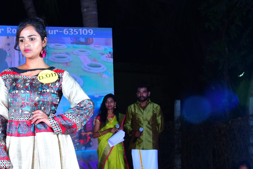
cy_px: 149
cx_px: 63
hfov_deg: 21.7
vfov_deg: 14.6
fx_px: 654
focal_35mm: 93
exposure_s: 1/125
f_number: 10
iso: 640
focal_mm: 46
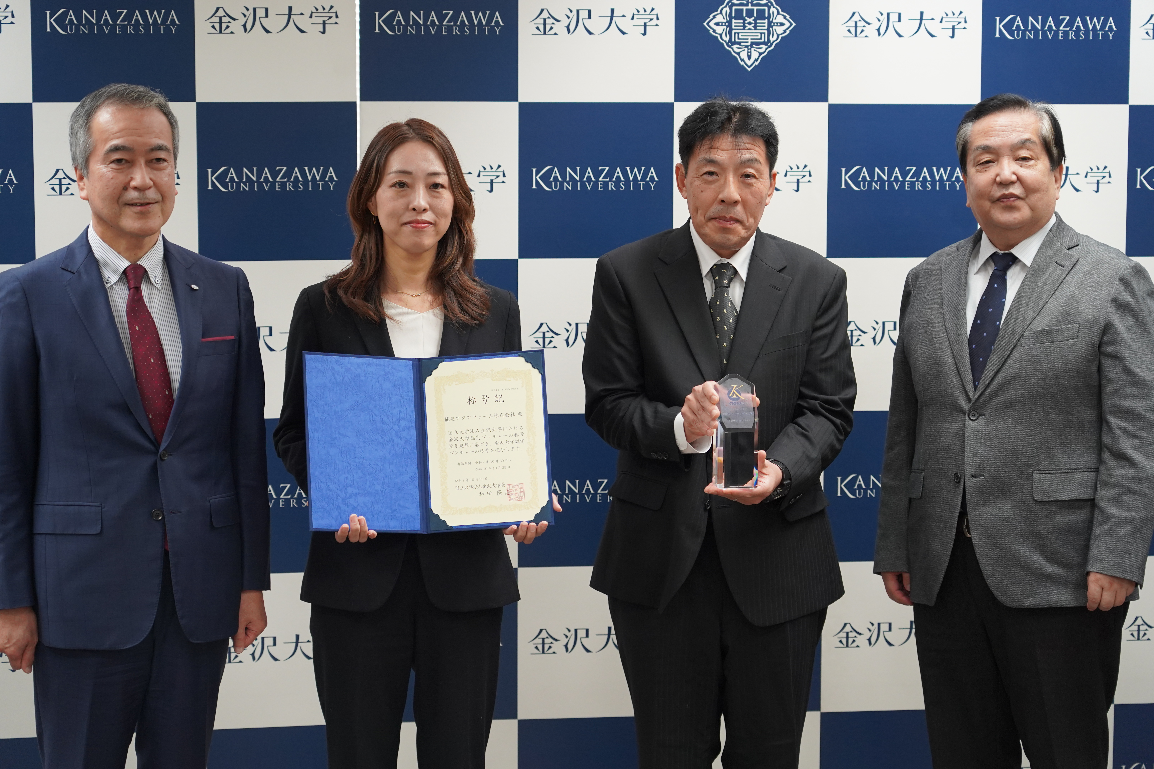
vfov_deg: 17.5
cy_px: 384
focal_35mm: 78
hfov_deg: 26.0
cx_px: 577
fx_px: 2500
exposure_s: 1/160
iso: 1600
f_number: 4
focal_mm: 78
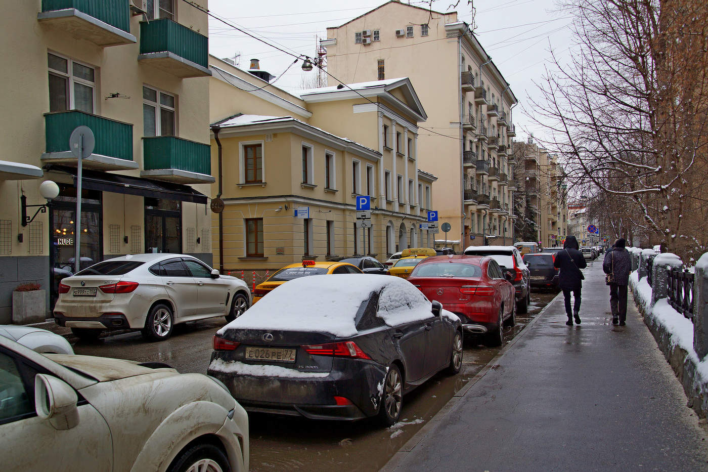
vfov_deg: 40.0
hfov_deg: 57.2
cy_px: 236
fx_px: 649
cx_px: 354
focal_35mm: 33
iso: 100
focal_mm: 22
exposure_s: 1/125
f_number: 5.6
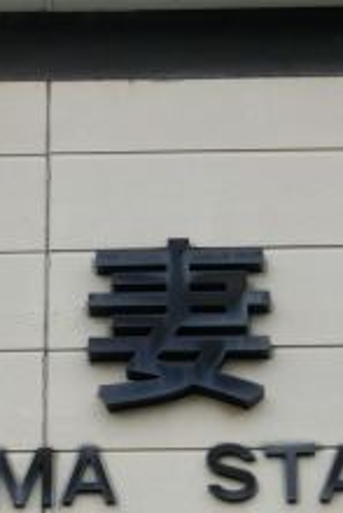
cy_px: 217
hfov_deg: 4.2
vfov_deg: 6.4
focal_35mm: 324
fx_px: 4623
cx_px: 54
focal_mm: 19.1
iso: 160
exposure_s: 1/125
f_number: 5.7
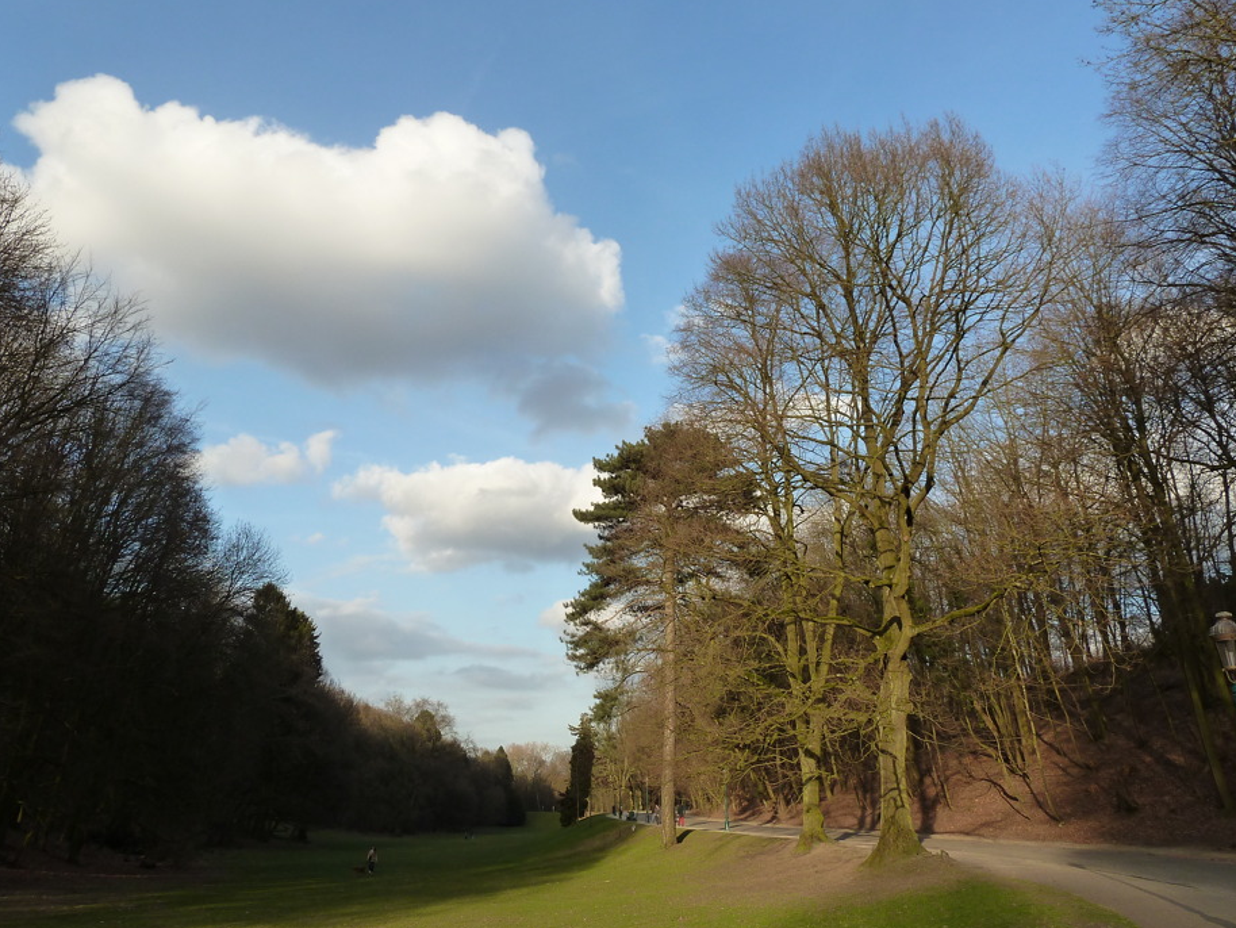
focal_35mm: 28
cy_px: 449
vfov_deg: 49.8
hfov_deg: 63.3
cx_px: 571
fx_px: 1000
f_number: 4
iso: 125
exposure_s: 1/250
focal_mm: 4.1
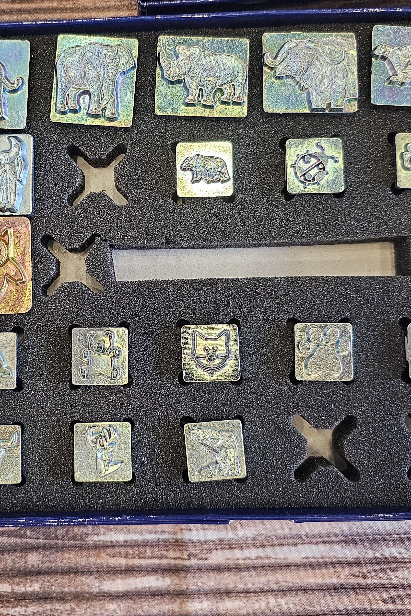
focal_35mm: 38
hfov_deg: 34.6
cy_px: 274
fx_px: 651
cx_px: 127
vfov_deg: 50.6
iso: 500
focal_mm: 6.3
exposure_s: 1/120
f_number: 1.7
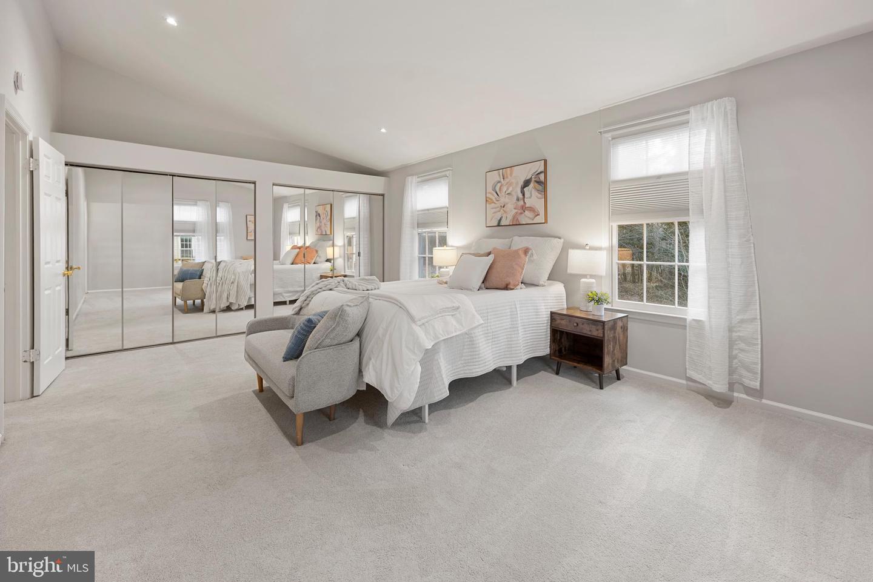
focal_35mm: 14
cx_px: 436
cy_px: 291
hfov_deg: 104.2
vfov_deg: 81.2
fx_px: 340
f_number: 4
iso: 100
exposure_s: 1/3
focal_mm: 14
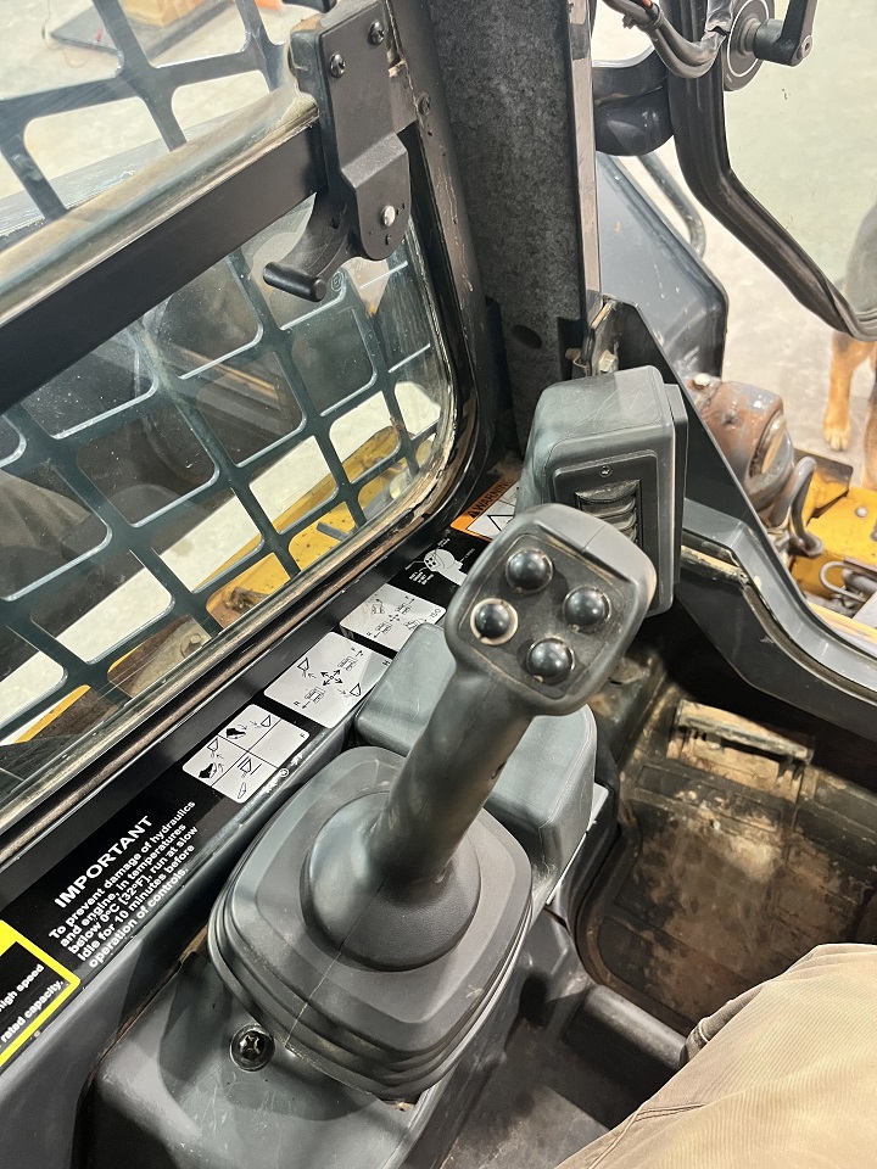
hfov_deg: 53.1
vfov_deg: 67.3
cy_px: 584
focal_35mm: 26
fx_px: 878
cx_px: 438
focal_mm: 5.1
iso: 500
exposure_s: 1/60
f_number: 1.6
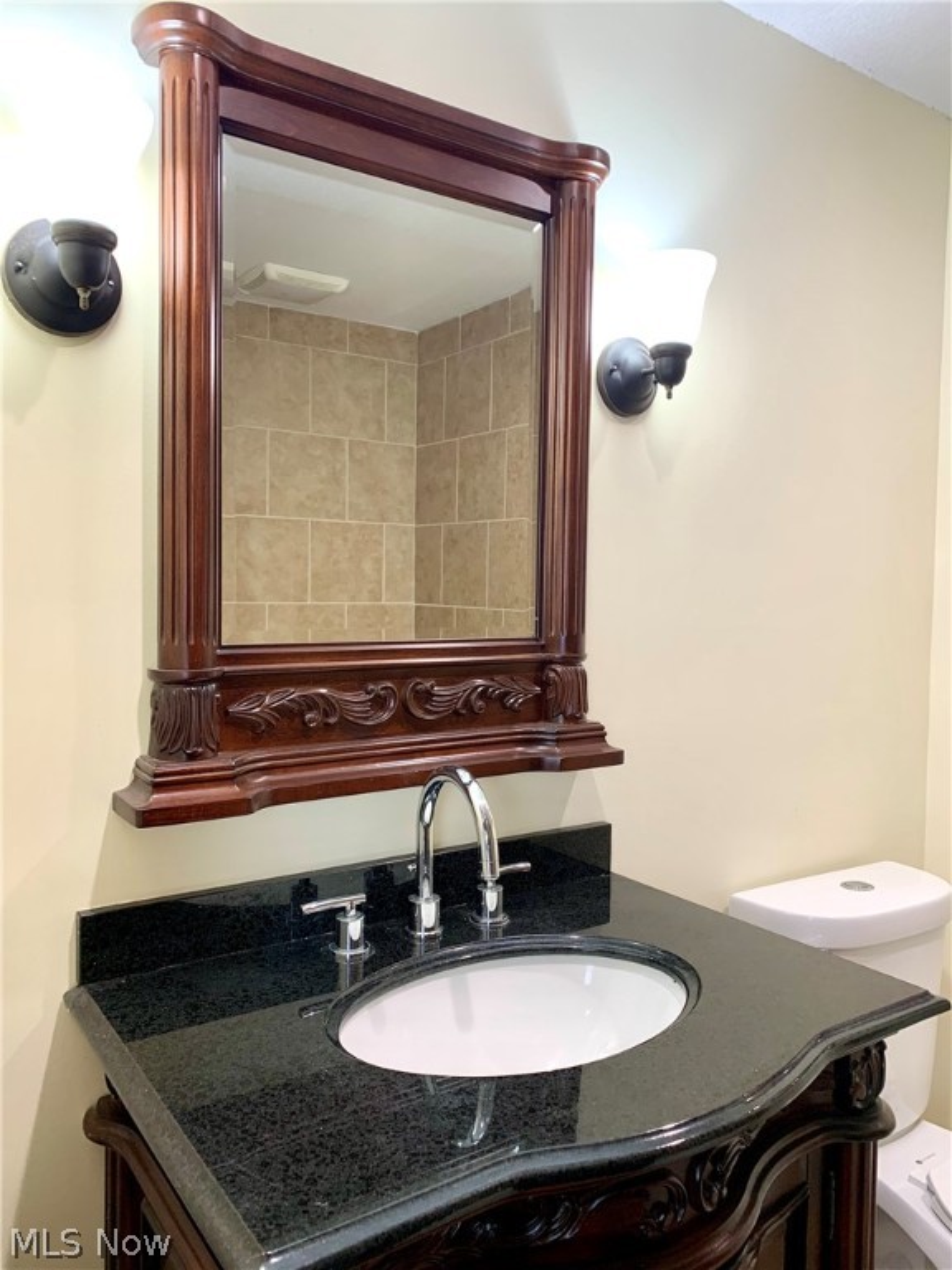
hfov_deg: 53.1
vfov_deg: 67.3
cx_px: 476
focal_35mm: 26
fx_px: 953
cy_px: 635
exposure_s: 1/60
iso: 50
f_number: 1.8
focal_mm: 4.25
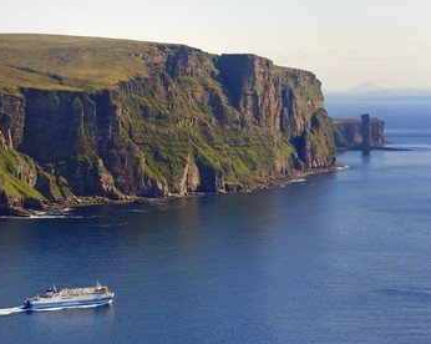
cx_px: 211
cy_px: 171
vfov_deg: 10.0
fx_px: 1962
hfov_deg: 12.5
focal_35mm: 154
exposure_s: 1/800
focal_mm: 135
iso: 400
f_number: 8
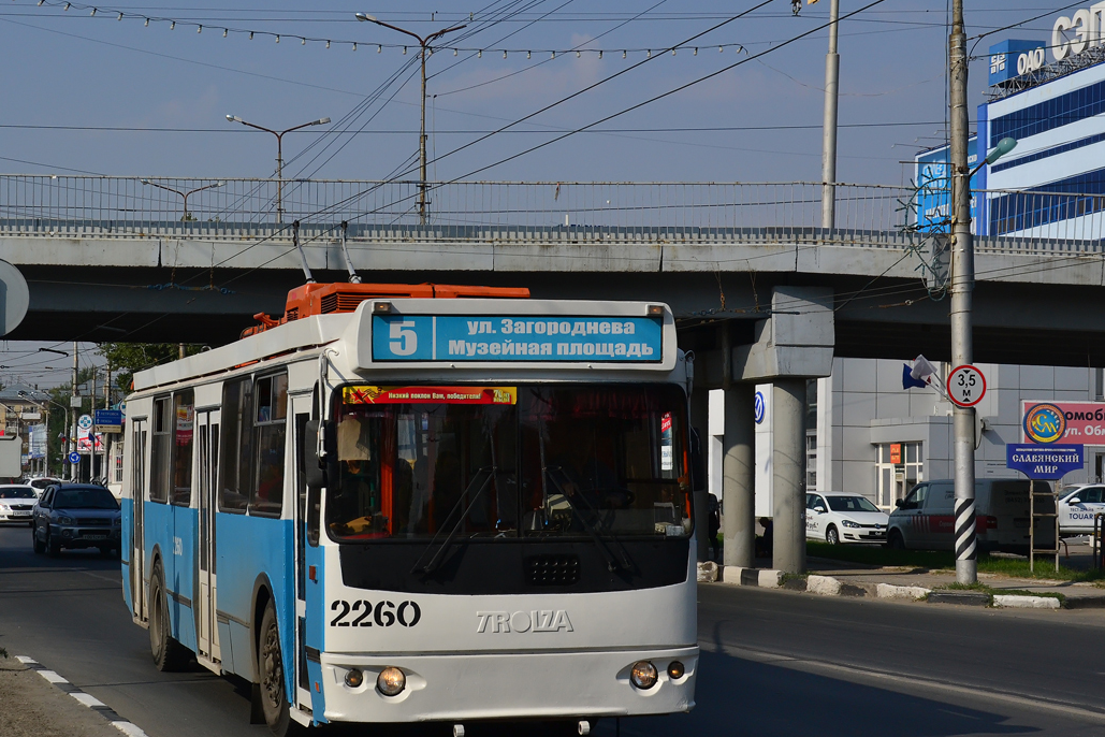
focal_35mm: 56
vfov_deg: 24.2
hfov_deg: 35.6
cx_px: 470
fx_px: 1719
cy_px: 403
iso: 200
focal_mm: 32
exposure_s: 1/1000
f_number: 8
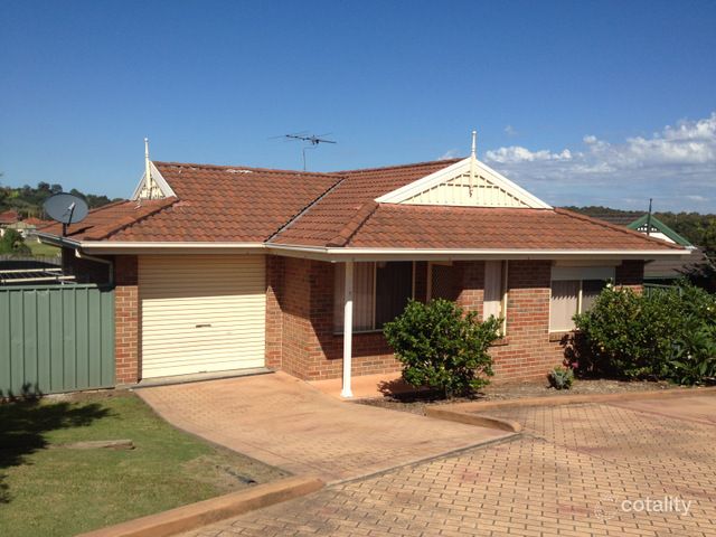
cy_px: 268
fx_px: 724
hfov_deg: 52.6
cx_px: 358
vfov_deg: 40.7
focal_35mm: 35
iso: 64
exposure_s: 1/2513
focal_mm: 4.28
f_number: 2.4
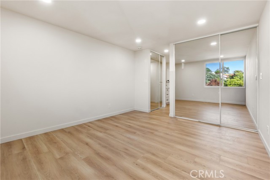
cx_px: 135
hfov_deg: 100.4
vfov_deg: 77.4
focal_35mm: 15
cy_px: 90
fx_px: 113
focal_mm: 10
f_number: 8
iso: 400
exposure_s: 1/30
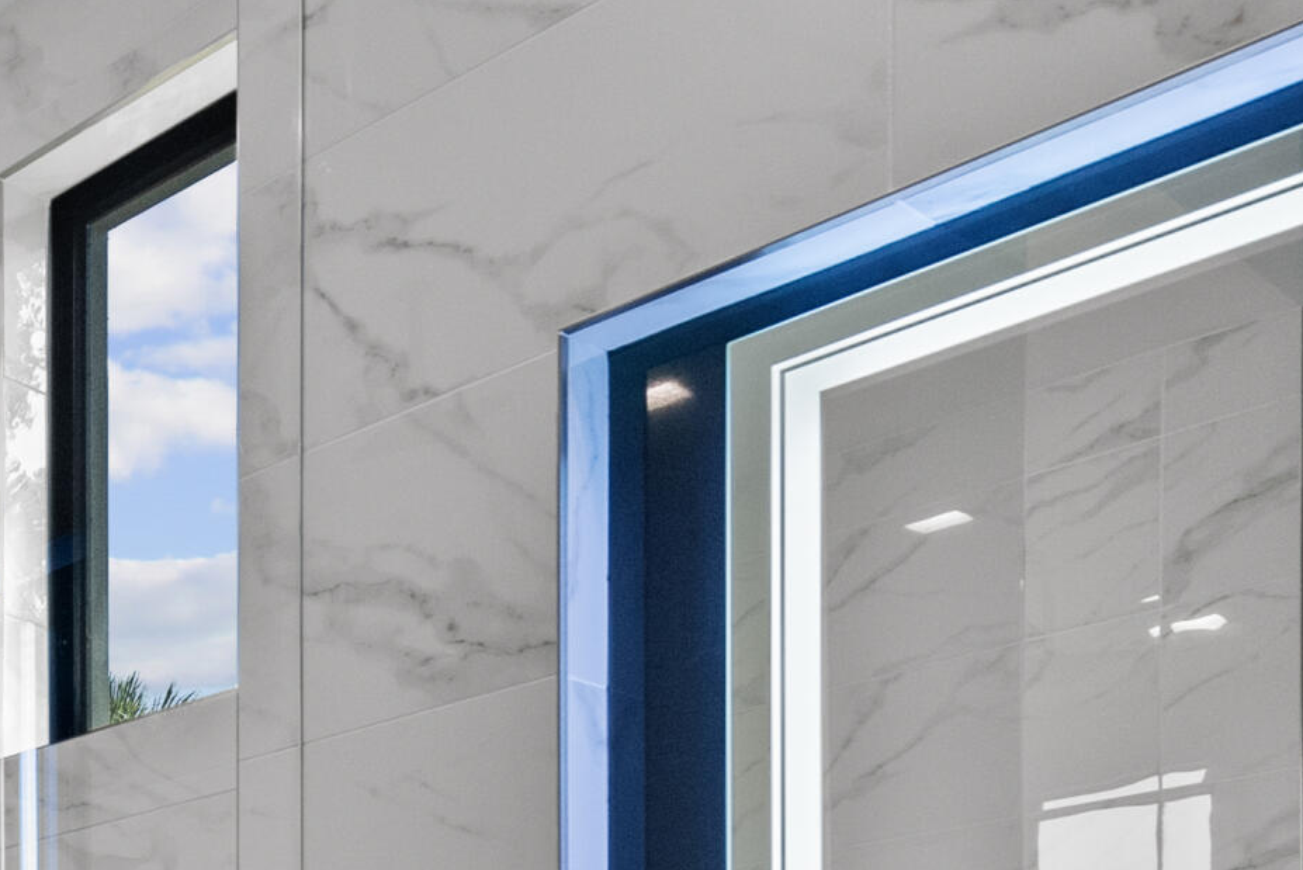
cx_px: -652
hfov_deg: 26.3
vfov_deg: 20.6
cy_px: 1347
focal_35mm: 55
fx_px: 1992
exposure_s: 1/30
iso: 1600
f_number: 8
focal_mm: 17
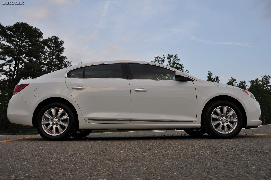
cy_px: 90
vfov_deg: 47.8
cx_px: 136
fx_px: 203
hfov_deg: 67.4
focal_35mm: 27
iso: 200
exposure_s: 1/200
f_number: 7.1
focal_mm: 18
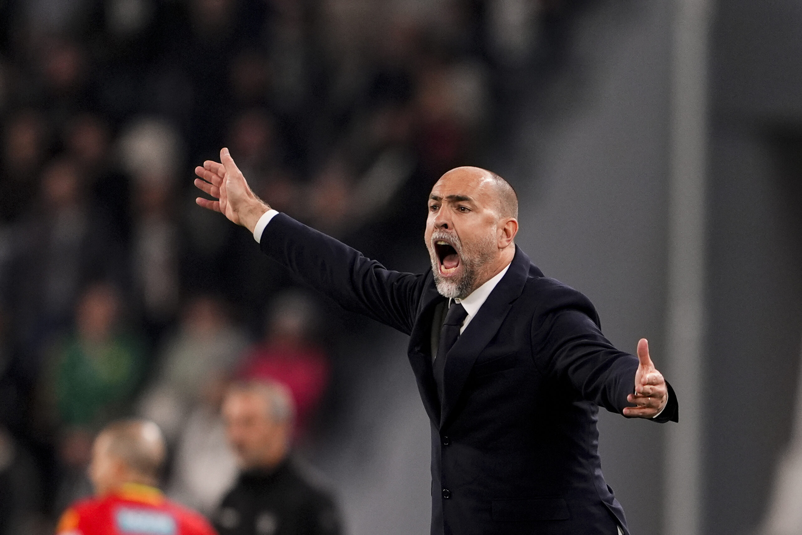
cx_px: 401
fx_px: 8911
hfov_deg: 5.2
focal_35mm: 400
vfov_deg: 3.4
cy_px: 268
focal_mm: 400
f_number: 2.8
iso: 2000
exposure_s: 1/1600
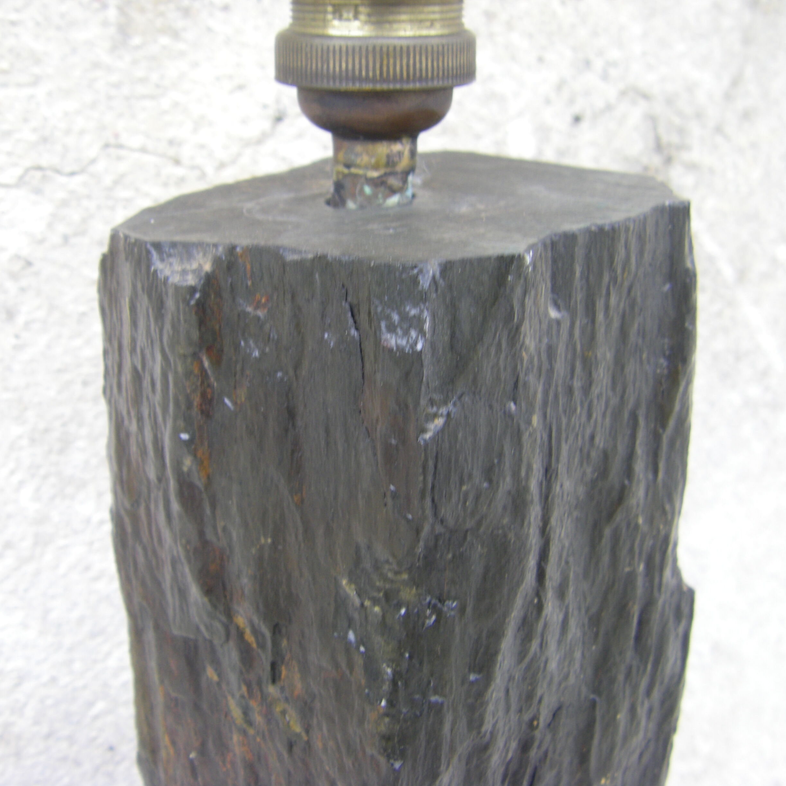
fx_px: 1156
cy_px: 394
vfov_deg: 37.6
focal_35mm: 45
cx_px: 386
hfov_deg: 37.6
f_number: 3.5
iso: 100
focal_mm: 6.3
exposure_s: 1/50
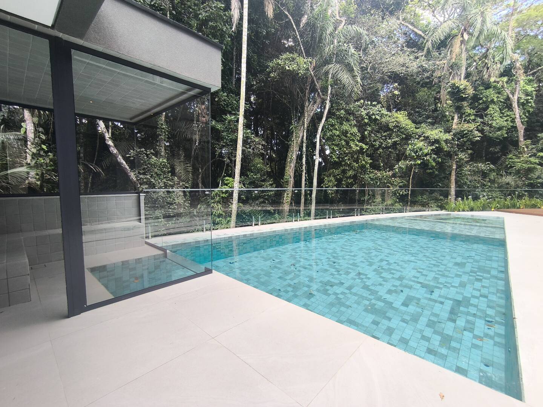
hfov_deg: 94.5
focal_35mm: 16
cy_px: 204
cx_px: 272
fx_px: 251
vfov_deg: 78.1
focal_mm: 1.65
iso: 50
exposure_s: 1/170
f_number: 2.2
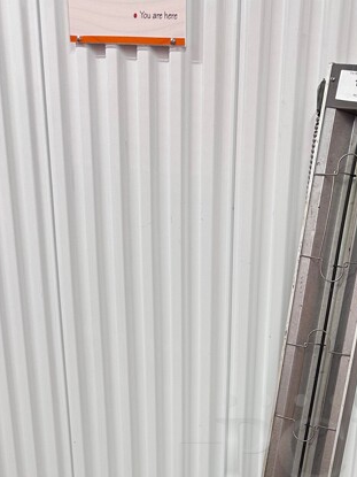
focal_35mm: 47
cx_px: 301
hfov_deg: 29.9
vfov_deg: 37.3
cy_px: 448
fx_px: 647
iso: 200
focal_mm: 6.86
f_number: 1.78
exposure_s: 1/60
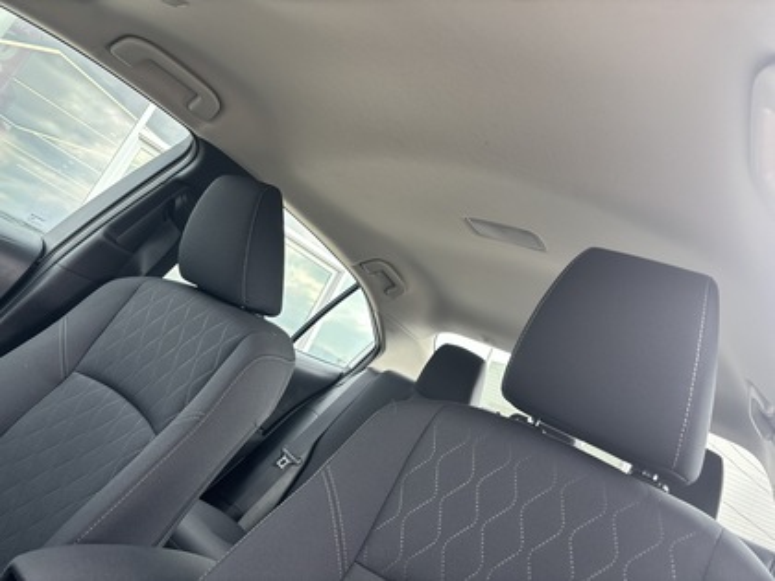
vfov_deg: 53.1
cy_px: 290
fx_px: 582
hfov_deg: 67.3
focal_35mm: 26
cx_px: 388
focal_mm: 5.96
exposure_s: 1/145
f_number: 1.6
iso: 64
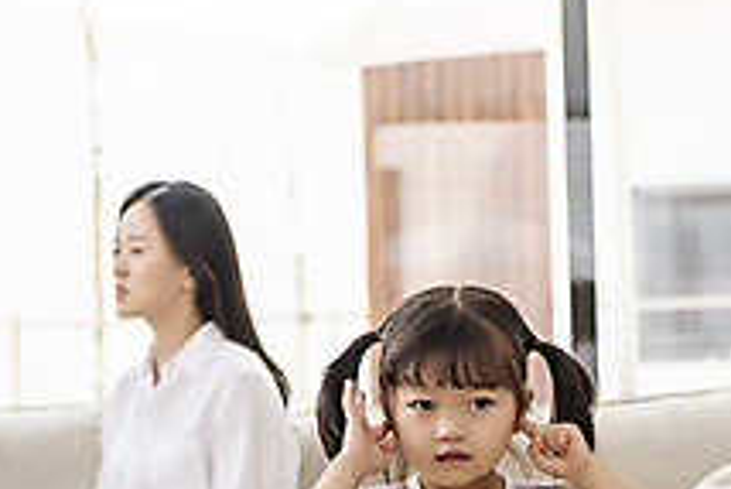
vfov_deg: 10.8
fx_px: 2560
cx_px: 225
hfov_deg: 16.2
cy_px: 527
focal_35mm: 126
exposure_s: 1/250
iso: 250
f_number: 2.8
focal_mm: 45
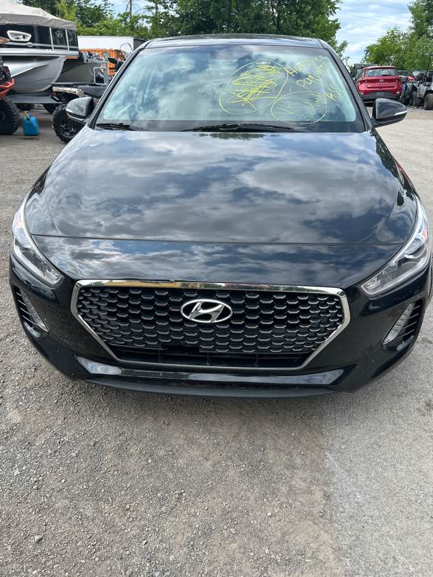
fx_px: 434
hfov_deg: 53.1
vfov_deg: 67.3
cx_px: 216
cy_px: 288
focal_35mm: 26
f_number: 1.5
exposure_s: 1/1511
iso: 50
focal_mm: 5.7
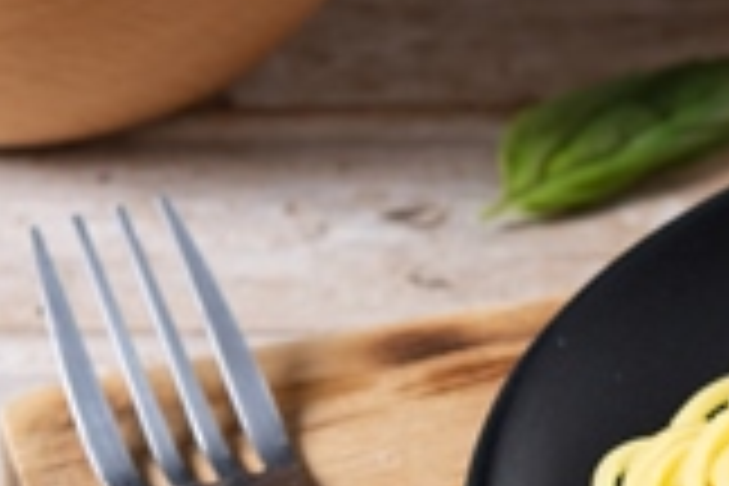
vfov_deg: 4.1
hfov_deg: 6.1
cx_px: 1148
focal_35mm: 333
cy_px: 558
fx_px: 6743
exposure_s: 1/200
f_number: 5.6
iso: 100
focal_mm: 60
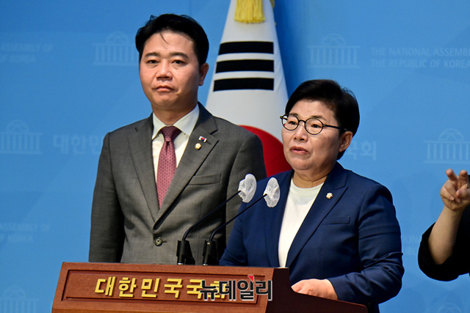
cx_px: 235
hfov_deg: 6.6
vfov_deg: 4.4
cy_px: 156
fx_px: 4048
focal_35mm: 310
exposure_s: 1/320
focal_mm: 310
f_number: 9
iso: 4000
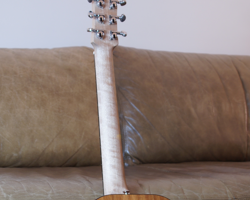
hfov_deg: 18.3
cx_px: 120
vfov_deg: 14.6
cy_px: 156
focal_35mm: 105
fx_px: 777
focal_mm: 35
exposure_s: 1/5
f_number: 4.5
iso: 100
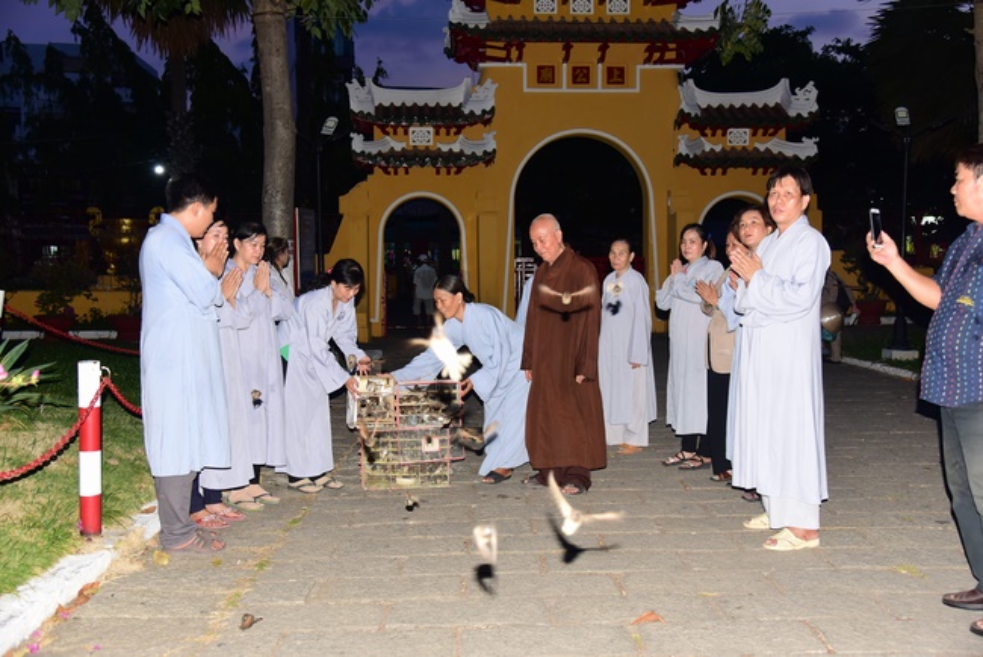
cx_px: 492
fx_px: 1038
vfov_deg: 35.1
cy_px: 328
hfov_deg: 50.7
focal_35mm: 38
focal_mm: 38
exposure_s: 1/80
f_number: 4.5
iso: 1250
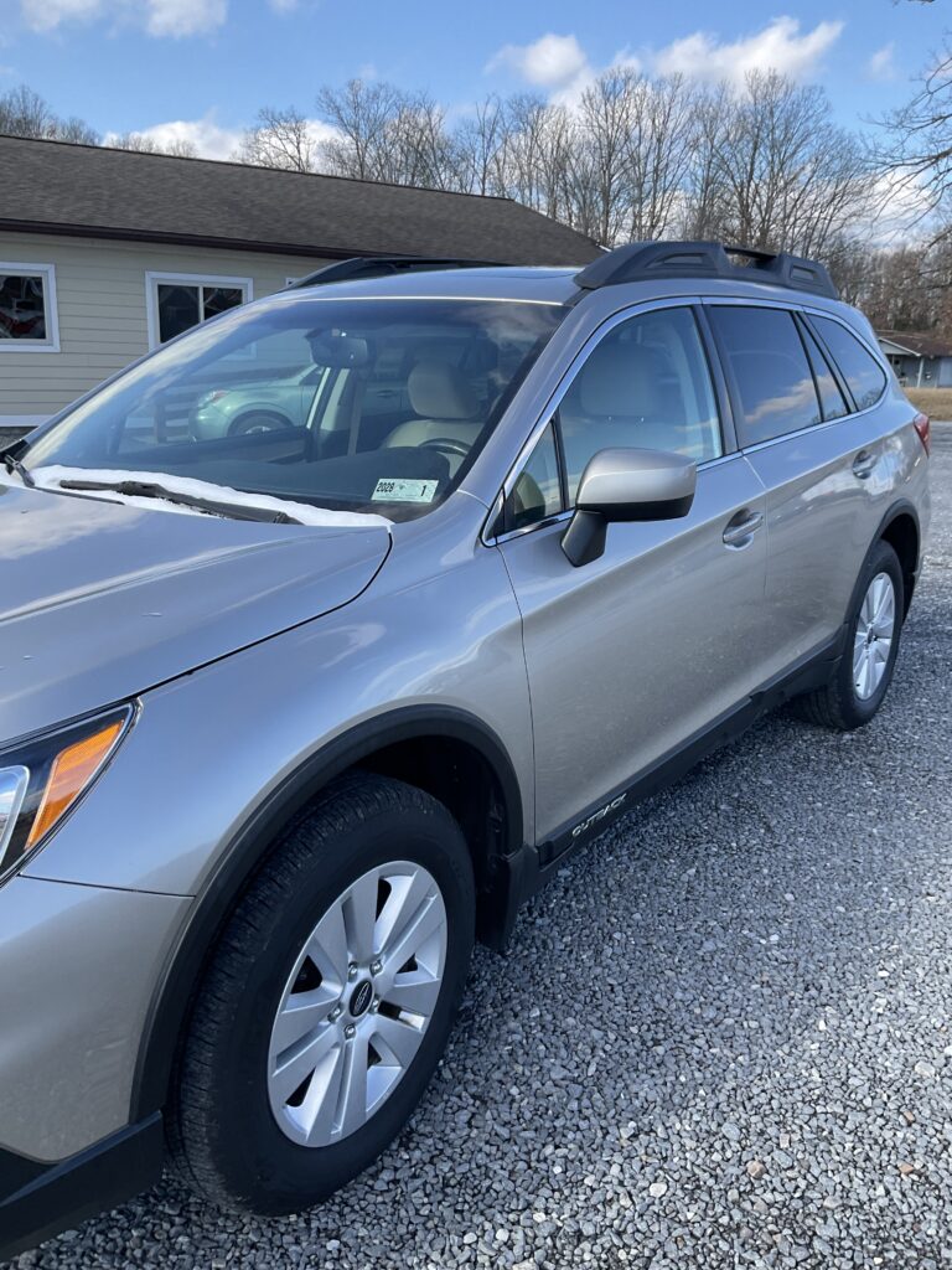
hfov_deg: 48.2
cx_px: 476
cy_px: 635
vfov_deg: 61.7
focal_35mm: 29
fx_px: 1063
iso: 16
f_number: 1.8
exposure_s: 1/465
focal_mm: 3
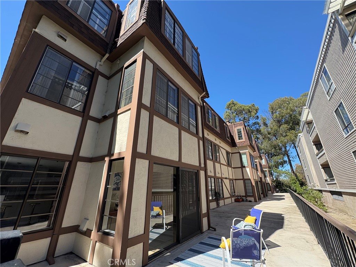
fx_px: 144
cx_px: 178
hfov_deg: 102.1
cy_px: 134
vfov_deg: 85.7
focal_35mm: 14
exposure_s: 1/858
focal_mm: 2.22
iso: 64
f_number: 2.2
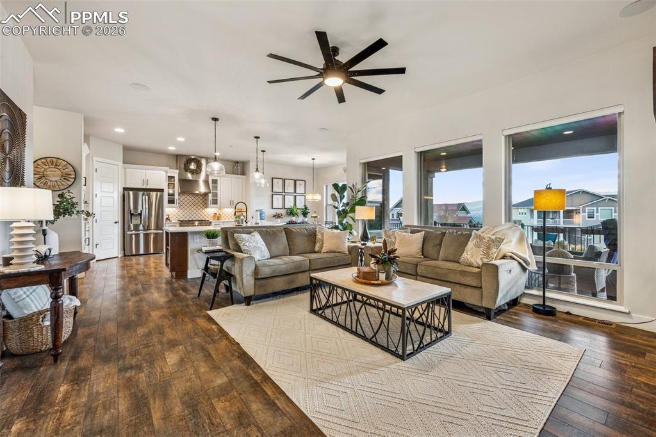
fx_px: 273
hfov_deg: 100.4
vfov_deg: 77.3
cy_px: 218
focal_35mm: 15
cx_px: 328
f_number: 11
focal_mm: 15
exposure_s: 1/6
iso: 800
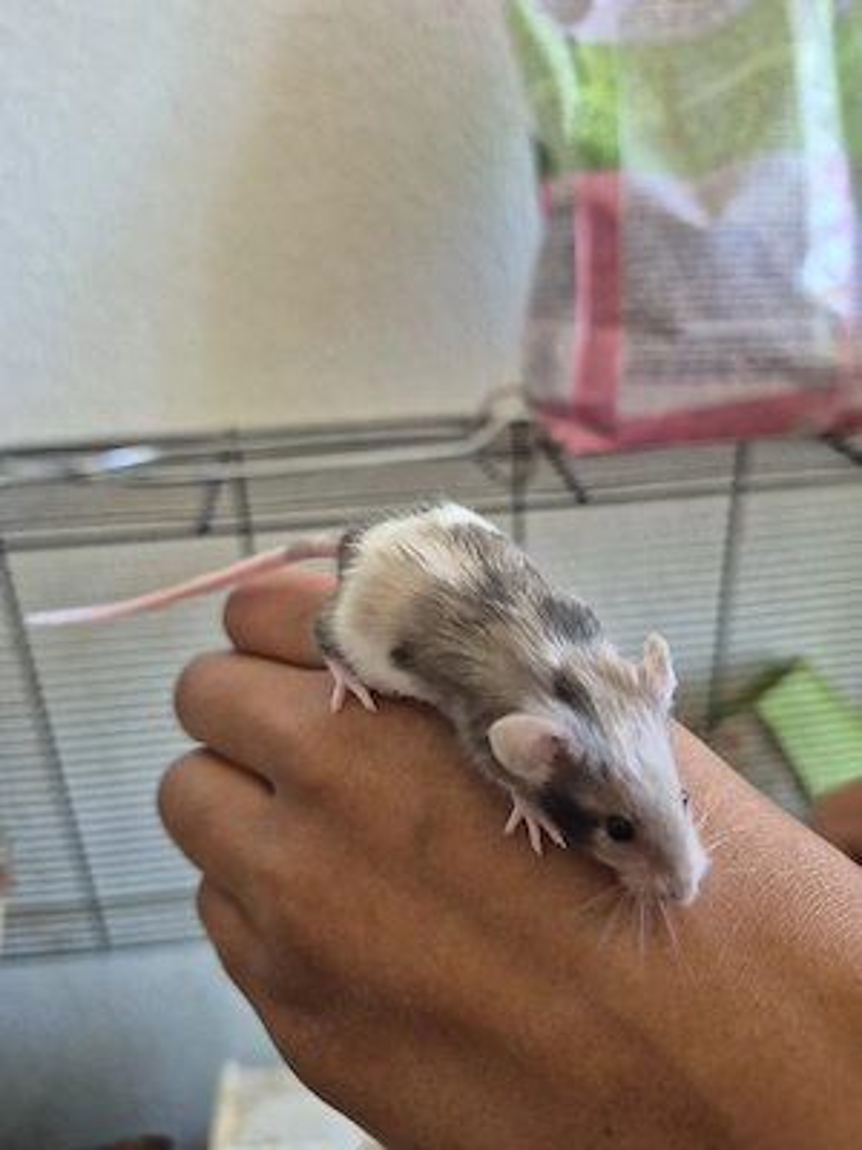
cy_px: 575
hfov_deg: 58.9
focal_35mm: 23
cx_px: 431
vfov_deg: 73.9
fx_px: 764
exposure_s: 1/100
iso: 200
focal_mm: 5.4
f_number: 1.8
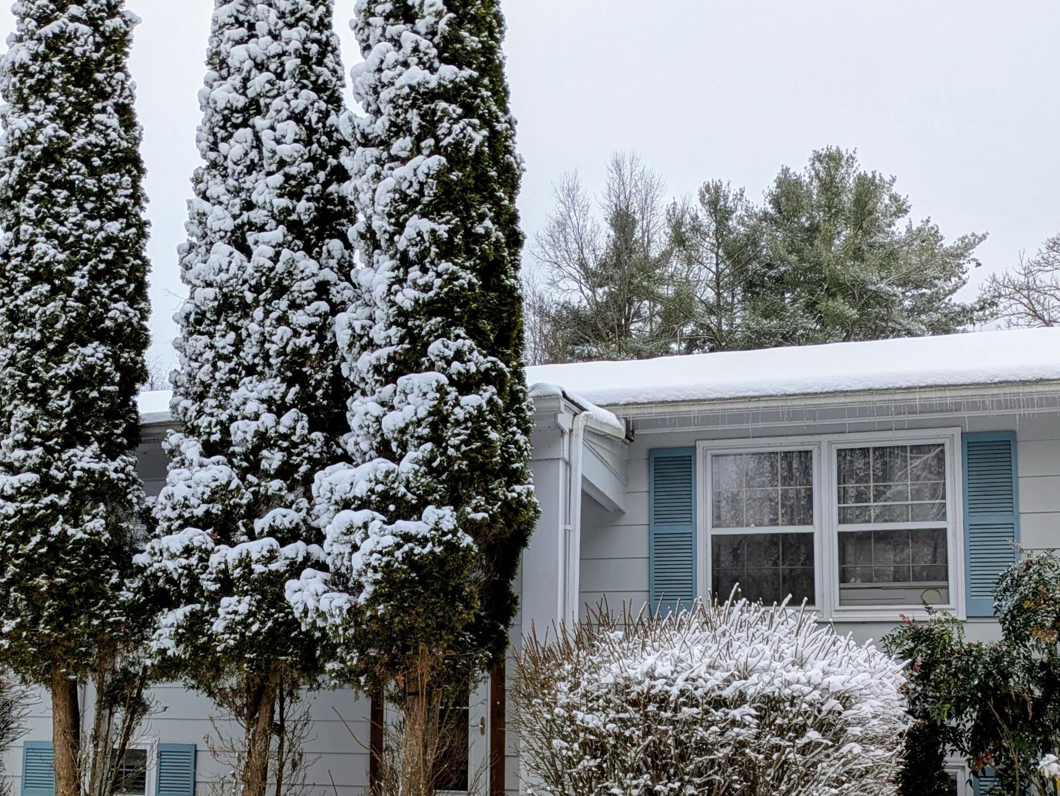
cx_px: 431
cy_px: 550
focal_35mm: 41
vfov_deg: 34.7
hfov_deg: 45.5
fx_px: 1256
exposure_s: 1/1580
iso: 53
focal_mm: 5.43
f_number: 1.89
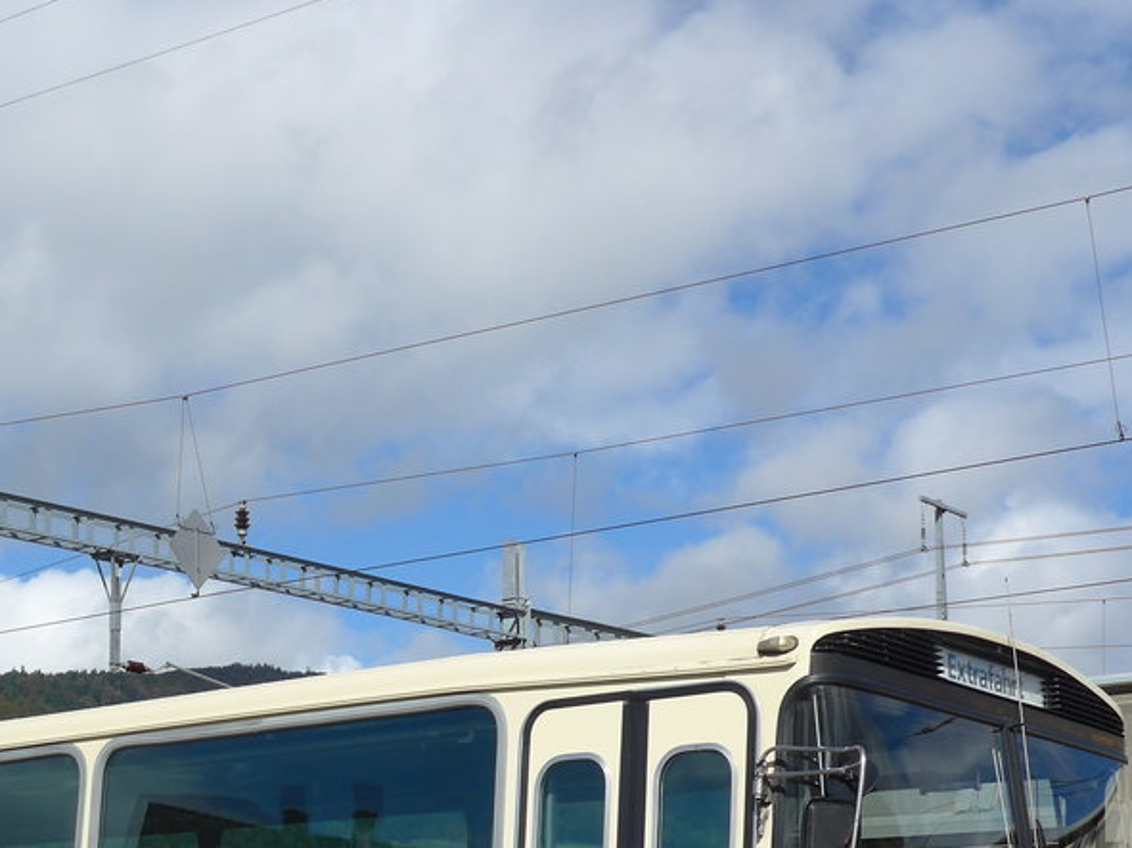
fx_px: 2256
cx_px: 247
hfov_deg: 27.7
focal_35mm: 69
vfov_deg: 20.6
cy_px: 854
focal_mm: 7
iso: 80
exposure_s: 1/2000
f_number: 3.2
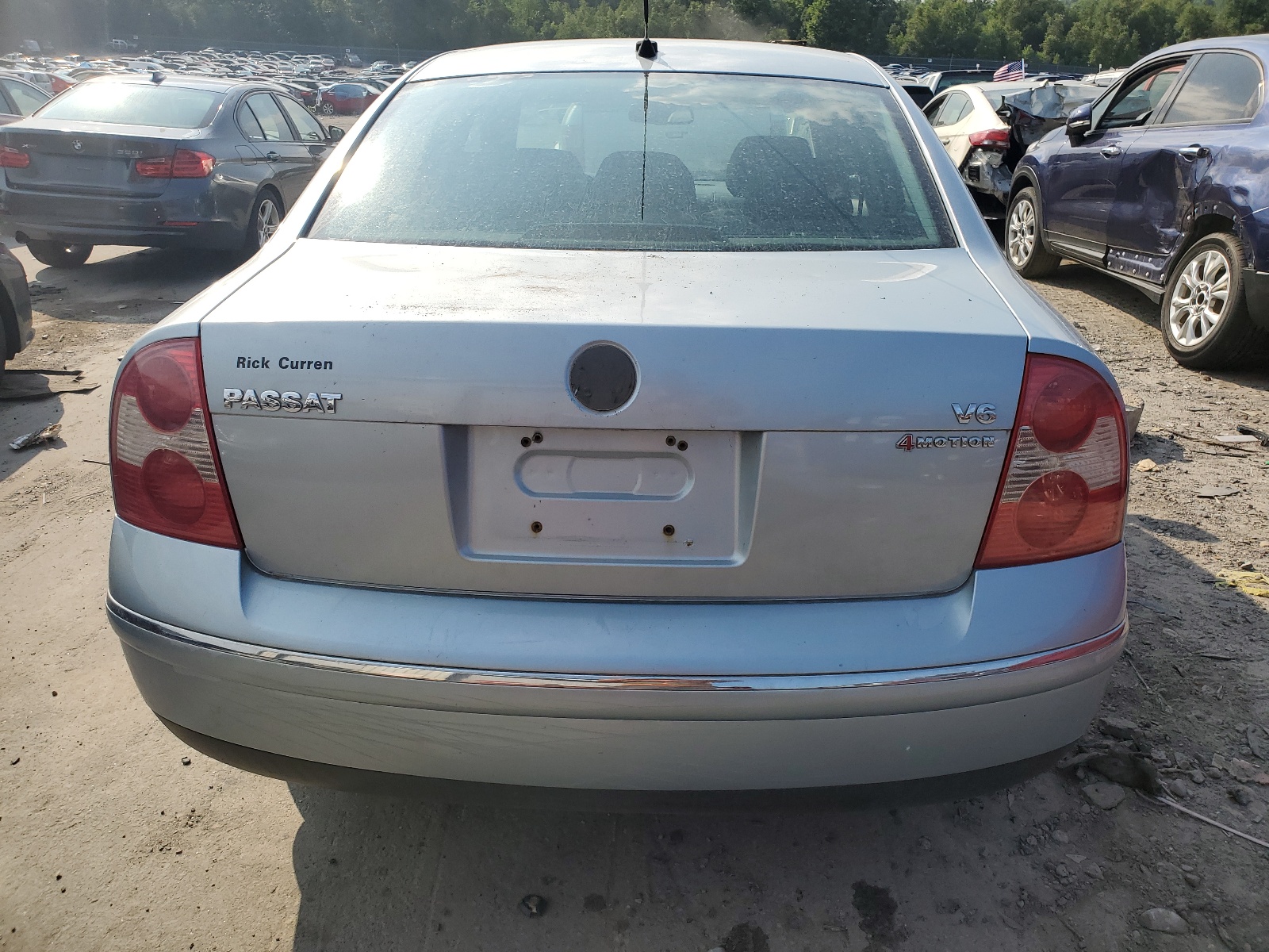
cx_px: 634
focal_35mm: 26
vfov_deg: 53.1
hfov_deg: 67.3
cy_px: 476
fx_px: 953
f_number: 1.5
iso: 50
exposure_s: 1/2000
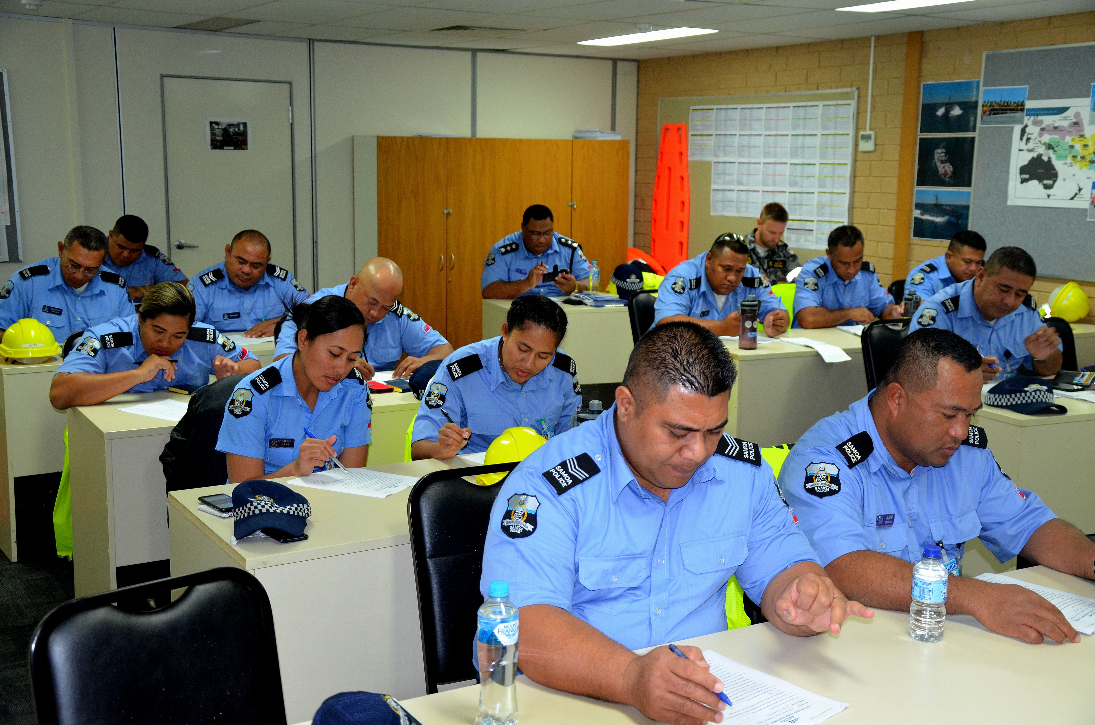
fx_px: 1275
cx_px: 548
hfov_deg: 46.5
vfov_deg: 31.8
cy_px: 362
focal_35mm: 42
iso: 1100
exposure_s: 1/60
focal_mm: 28
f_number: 4
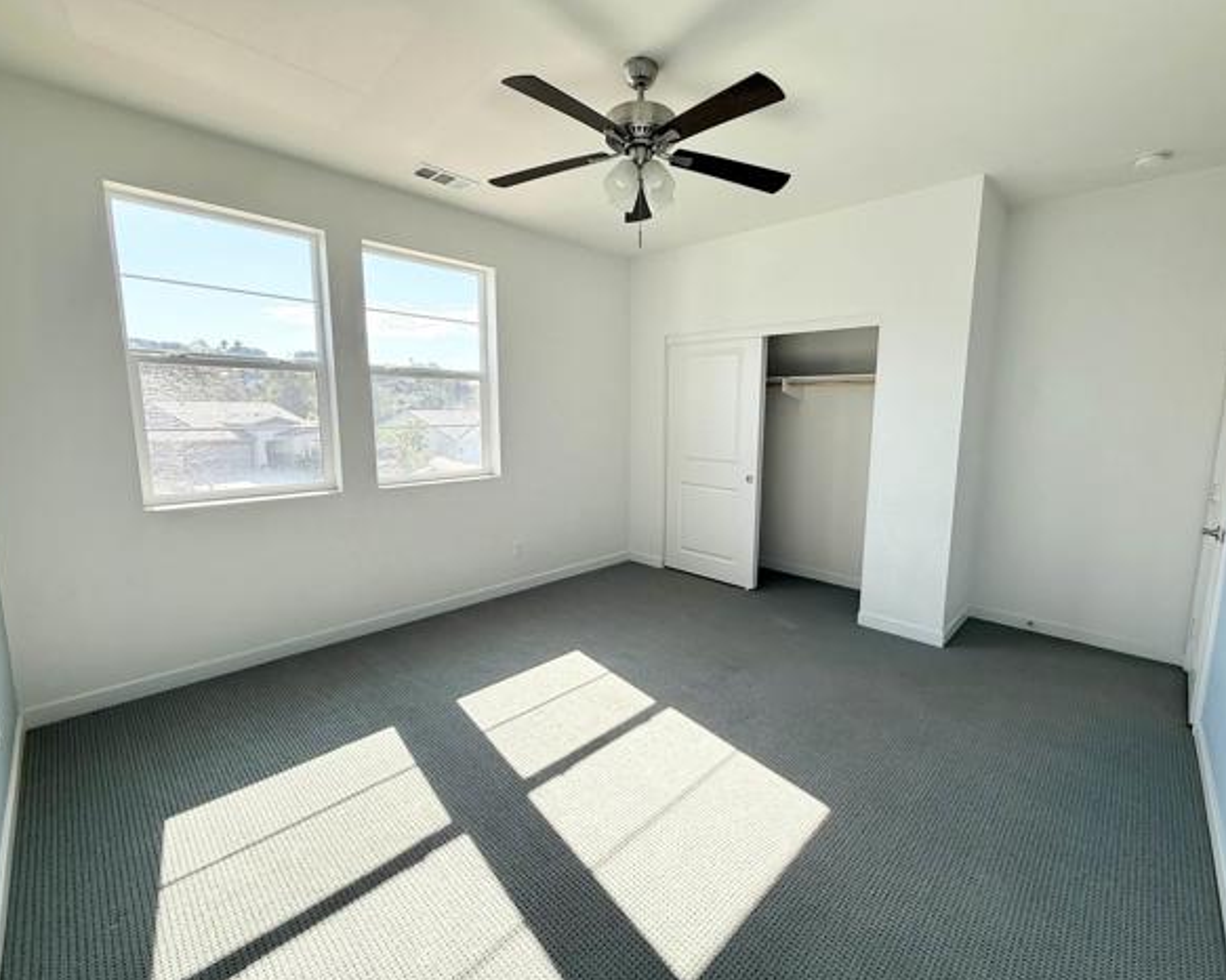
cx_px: 648
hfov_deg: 96.7
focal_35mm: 15
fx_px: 544
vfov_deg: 84.0
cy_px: 484
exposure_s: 1/244
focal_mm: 2.22
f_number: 2.2
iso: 64
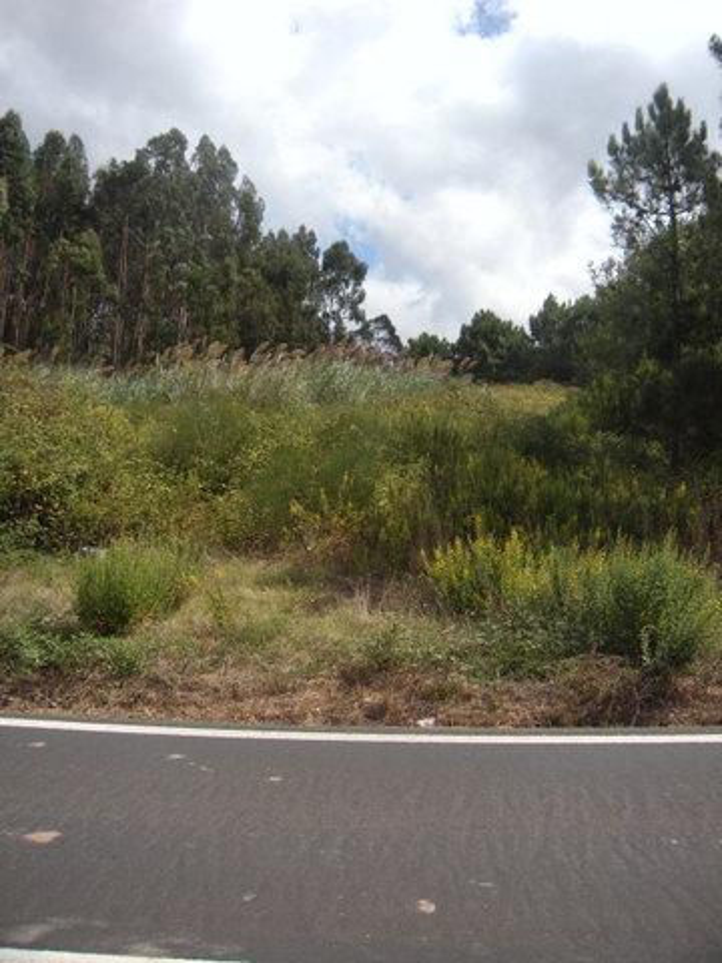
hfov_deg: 40.7
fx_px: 973
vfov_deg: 52.6
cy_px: 482
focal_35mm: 35
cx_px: 361
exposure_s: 1/654
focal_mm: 5.9
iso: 64
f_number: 3.8
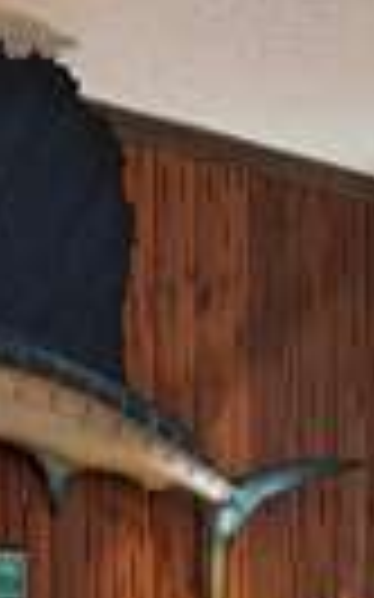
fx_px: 2139
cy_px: 706
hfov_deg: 10.0
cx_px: 291
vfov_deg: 15.4
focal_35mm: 131
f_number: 1.78
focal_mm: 6.86
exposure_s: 1/60
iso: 200
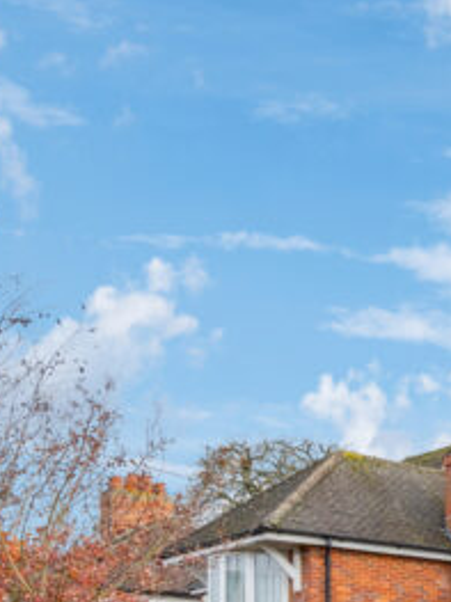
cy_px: 651
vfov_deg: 29.3
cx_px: 881
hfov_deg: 17.8
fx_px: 1043
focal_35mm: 60
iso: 500
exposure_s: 1/500
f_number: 5.6
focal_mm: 16
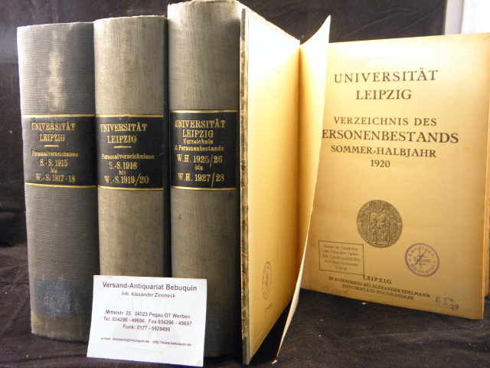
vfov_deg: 36.8
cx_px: 245
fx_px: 552
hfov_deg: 47.9
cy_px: 184
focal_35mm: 39
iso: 400
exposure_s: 1/20
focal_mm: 7.1
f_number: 3.8
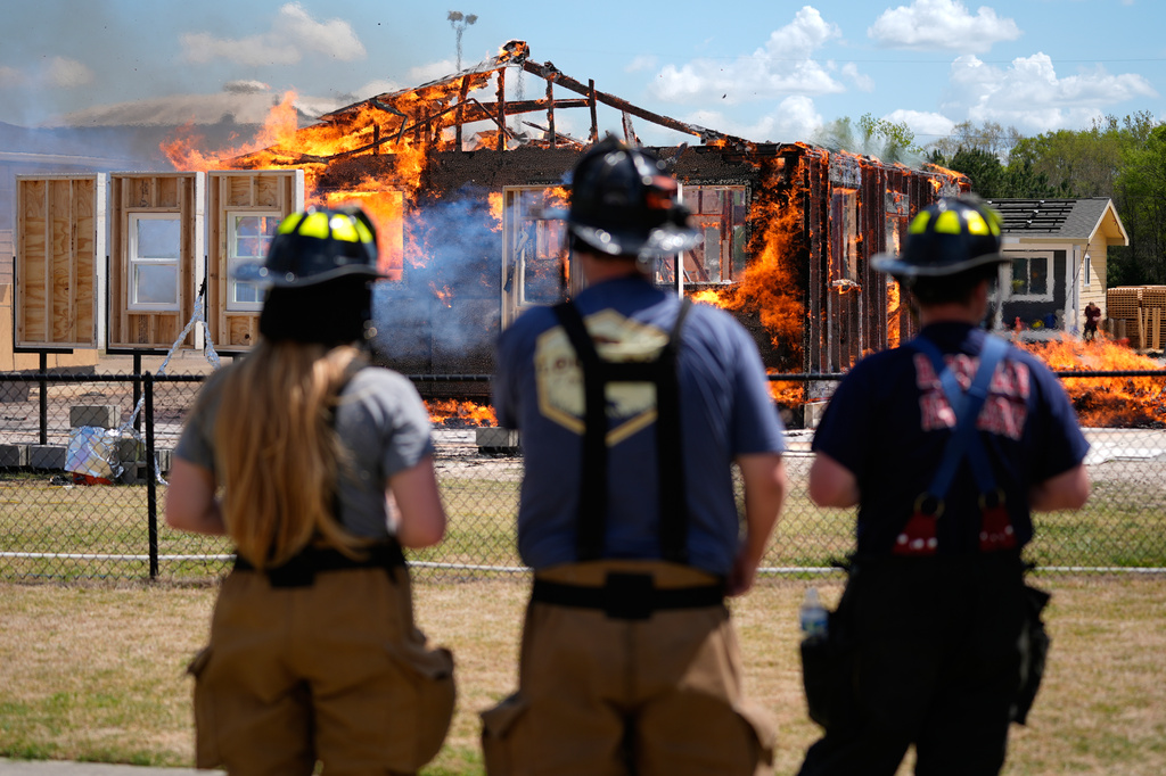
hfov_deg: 28.9
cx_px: 583
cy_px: 388
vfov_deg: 19.4
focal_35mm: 70
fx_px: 2266
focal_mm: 70
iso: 125
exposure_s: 1/2500
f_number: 2.8
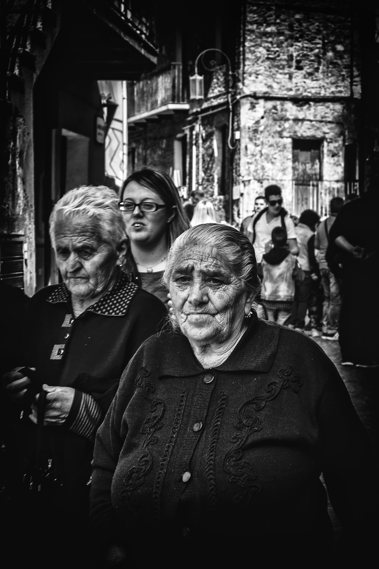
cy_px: 284
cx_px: 190
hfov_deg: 16.5
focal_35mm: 83
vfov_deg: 24.5
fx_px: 1311
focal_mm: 55
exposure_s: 1/160
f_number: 10
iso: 250
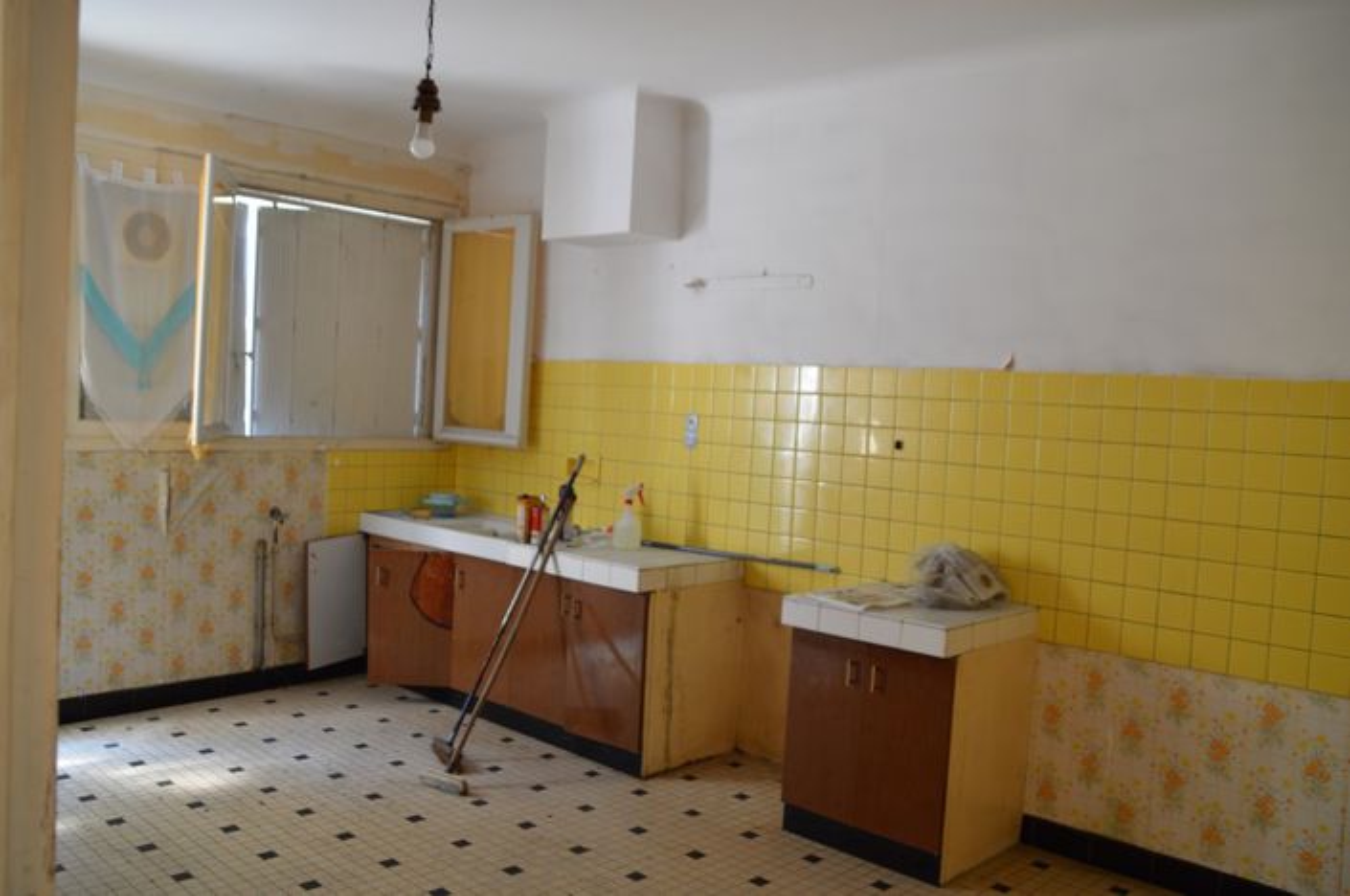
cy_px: 448
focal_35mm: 30
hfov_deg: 62.0
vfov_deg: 43.5
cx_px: 675
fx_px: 1123
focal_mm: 20
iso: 400
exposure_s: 1/20
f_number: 3.5
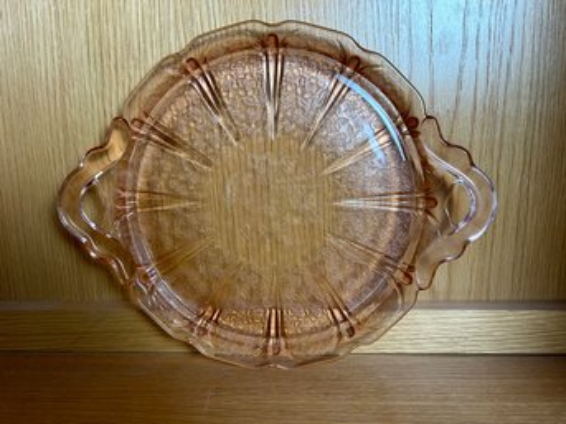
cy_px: 212
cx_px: 283
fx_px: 425
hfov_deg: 67.3
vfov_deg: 53.0
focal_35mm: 26
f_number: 1.5
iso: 125
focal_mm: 5.7
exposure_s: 1/120
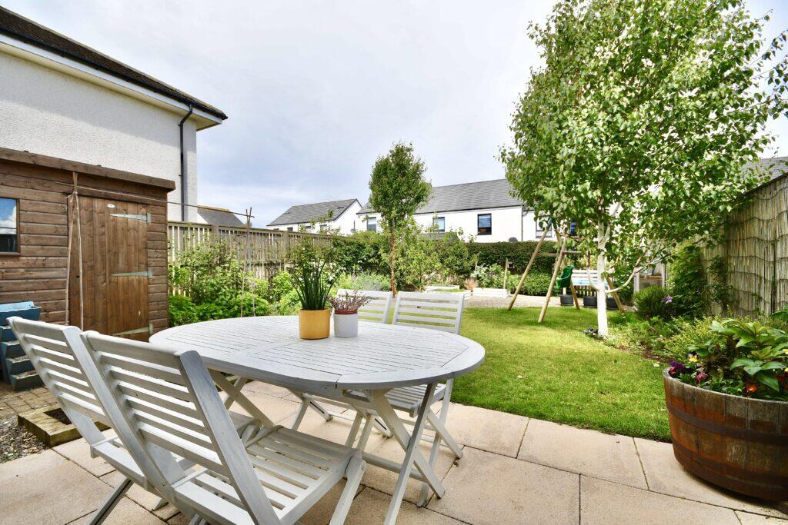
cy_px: 262
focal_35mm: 15
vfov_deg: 77.3
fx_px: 328
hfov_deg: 100.4
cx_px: 394
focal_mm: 10
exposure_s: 1/125
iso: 100
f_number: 8
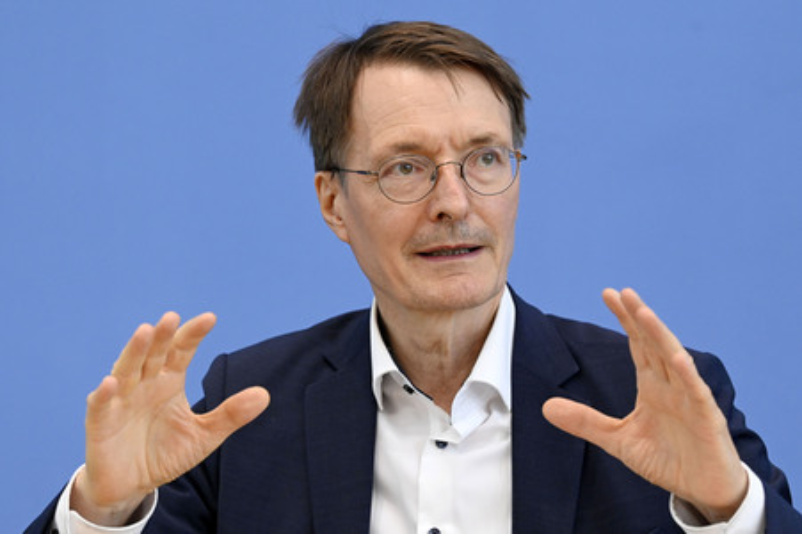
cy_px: 267
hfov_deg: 15.2
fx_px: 3005
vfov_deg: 10.1
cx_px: 401
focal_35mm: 135
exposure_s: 1/800
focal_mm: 135
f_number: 5.6
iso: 4000
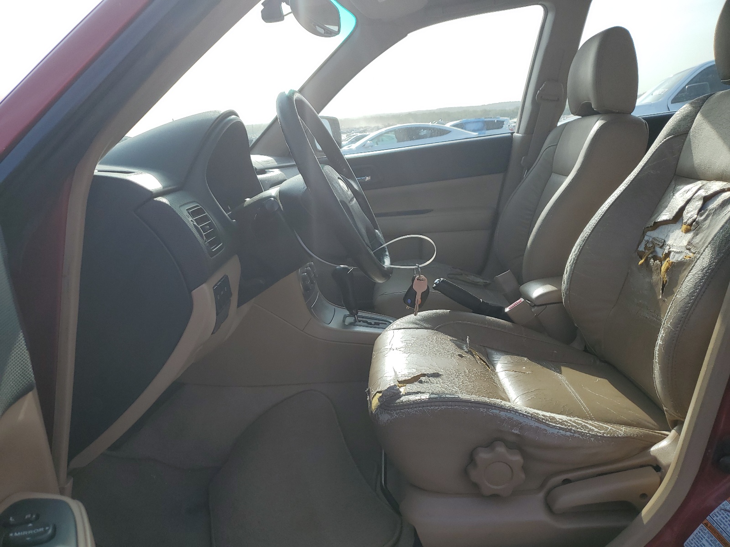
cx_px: 365
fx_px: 548
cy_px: 274
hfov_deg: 67.3
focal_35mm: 26
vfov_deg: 53.1
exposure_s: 1/2000
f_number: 1.5
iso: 50
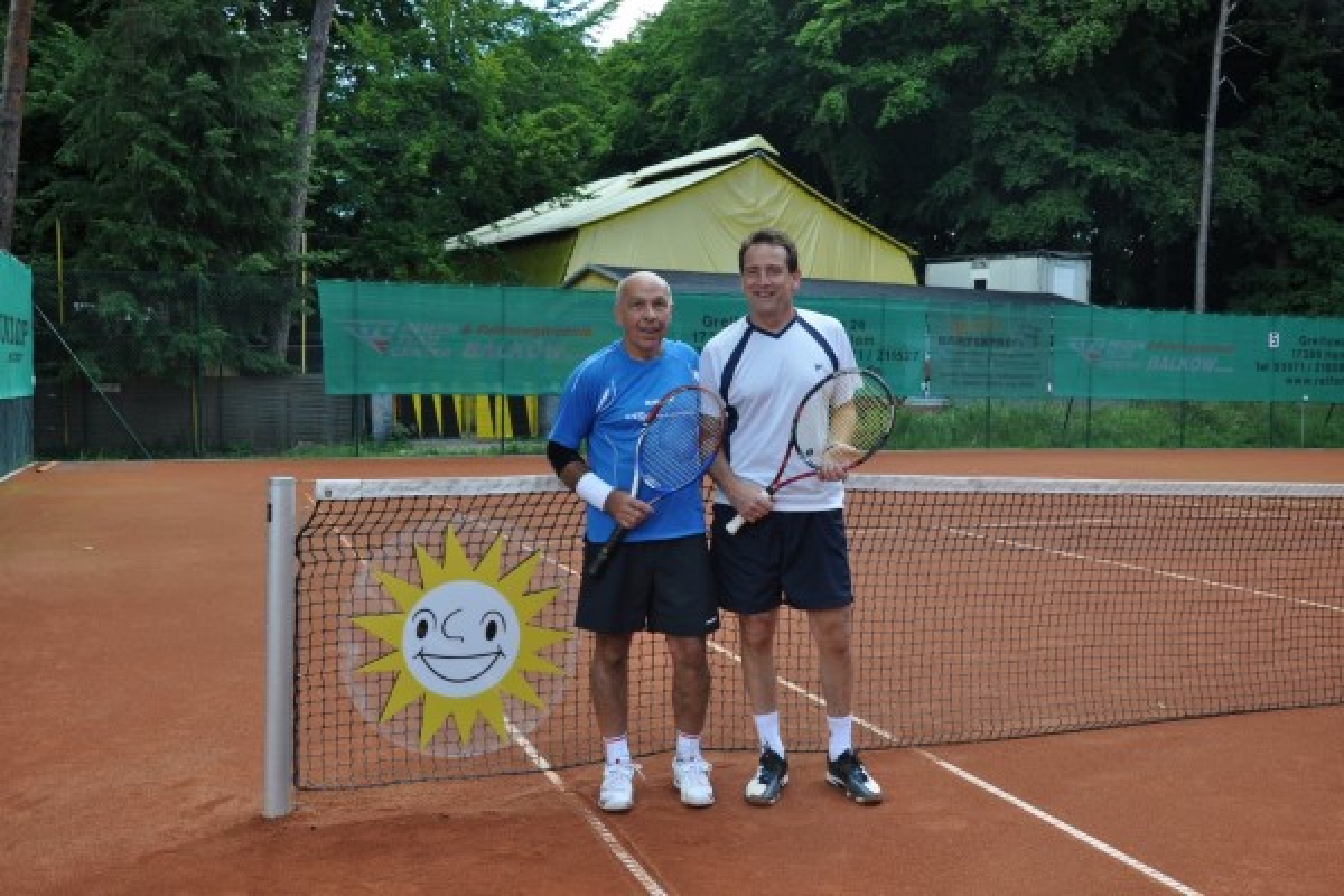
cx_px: 672
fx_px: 1344
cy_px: 448
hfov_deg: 53.1
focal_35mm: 36
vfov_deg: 36.9
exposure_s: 1/160
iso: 200
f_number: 6.3
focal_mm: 24
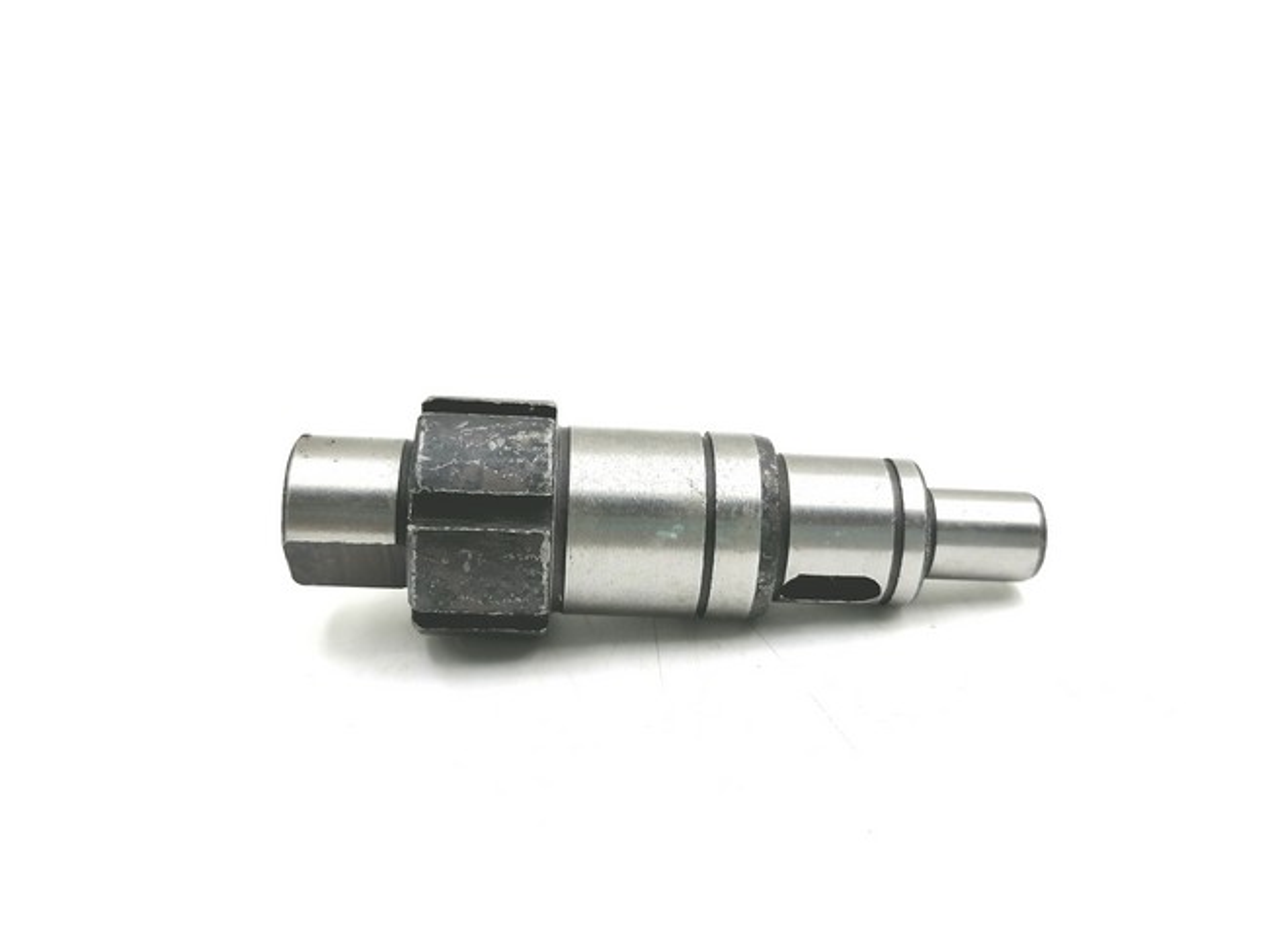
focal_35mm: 33
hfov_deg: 55.3
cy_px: 476
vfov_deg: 43.0
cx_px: 634
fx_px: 1209
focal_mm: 5.3
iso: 50
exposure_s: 1/178
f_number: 1.8
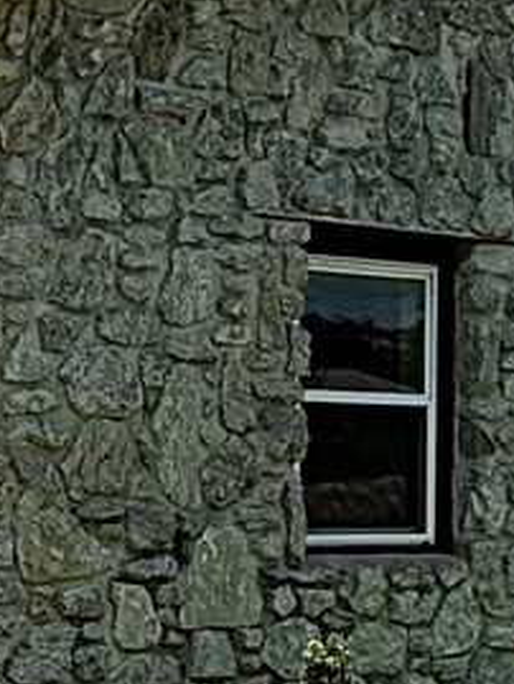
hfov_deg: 13.4
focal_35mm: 100
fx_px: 1978
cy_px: 341
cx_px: -384
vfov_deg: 19.6
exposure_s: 1/1901
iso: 50
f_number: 2.2
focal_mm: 2.22
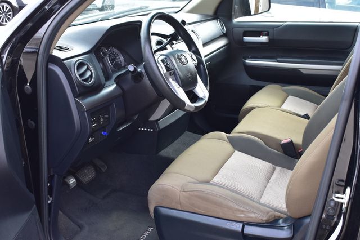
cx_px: 180
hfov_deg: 45.0
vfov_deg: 30.8
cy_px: 120
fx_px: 435
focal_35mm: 44
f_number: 8
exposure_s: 1/80
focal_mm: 29
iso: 400
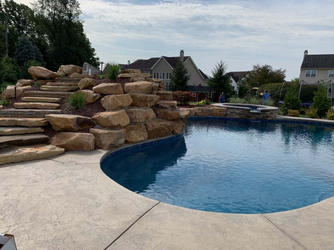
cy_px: 125
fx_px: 251
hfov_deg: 67.3
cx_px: 167
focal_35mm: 26
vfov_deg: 53.1
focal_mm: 4.25
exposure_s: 1/2611
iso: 25
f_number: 1.8
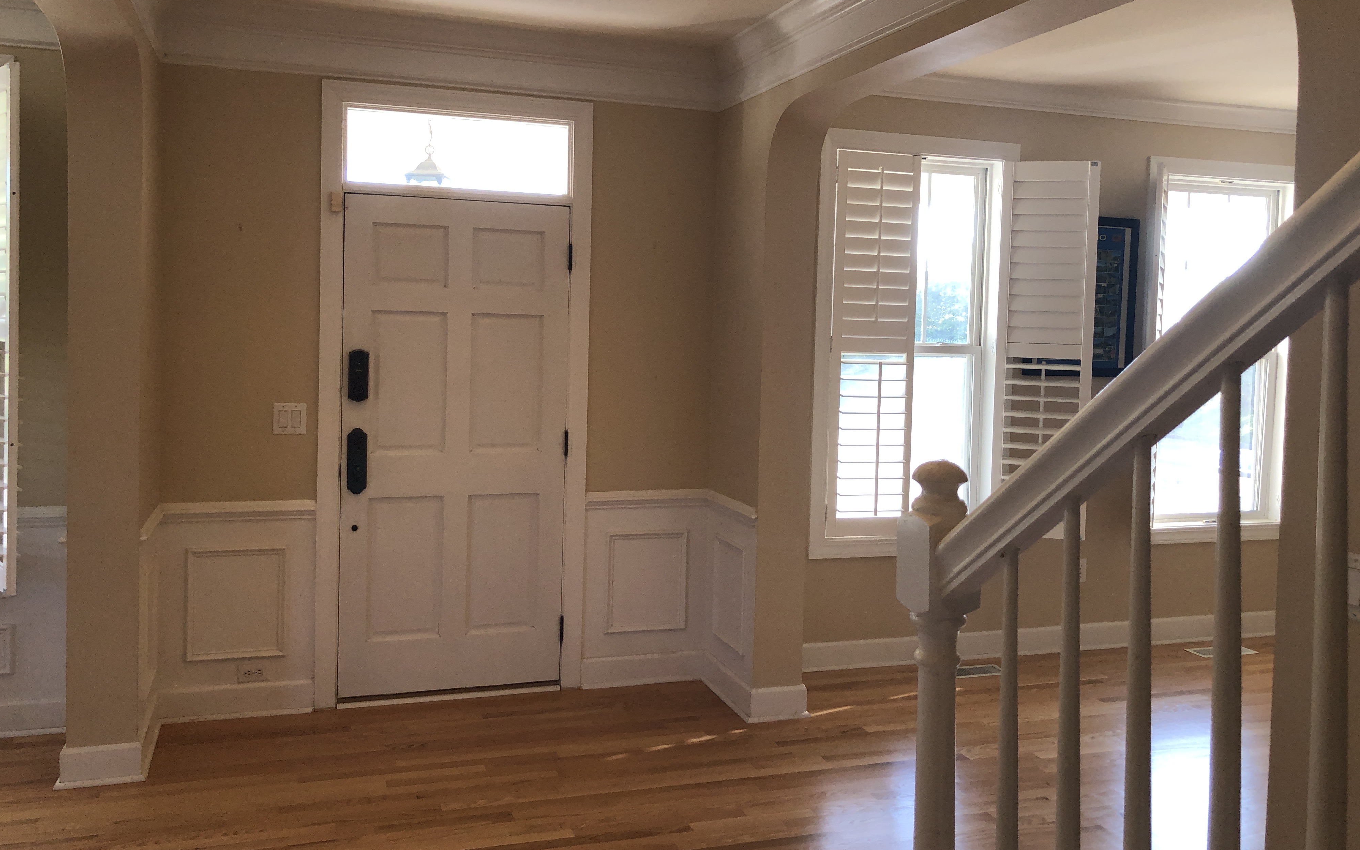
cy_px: 380
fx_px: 1112
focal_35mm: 30
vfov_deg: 41.8
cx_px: 673
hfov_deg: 62.9
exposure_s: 1/120
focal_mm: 3.99
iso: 80
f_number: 1.8
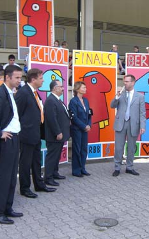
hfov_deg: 23.9
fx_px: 351
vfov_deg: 37.5
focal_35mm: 54
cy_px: 120
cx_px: 86
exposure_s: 1/250
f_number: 2.7
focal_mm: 6.2
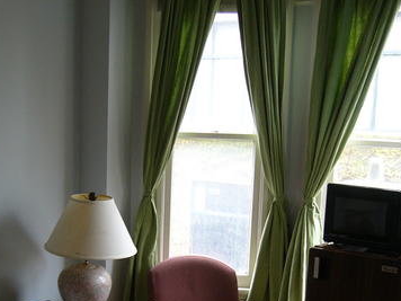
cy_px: 260
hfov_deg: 30.6
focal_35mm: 63
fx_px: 730
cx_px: 148
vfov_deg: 22.8
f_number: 2.8
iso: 100
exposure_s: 1/50
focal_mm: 5.8
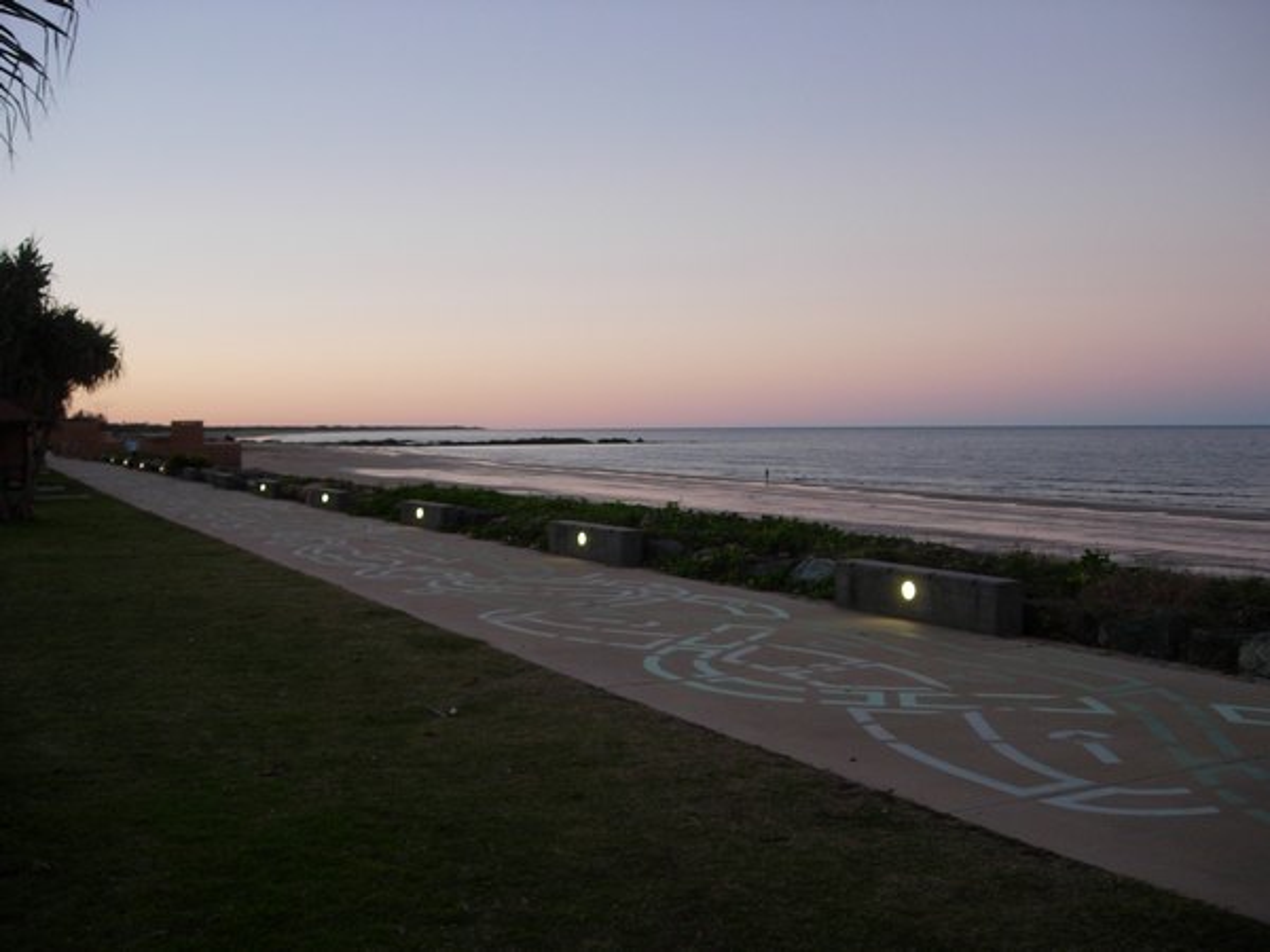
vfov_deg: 37.7
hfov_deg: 49.0
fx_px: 1394
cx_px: 635
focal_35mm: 38
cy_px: 476
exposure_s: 1/55.3
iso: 79
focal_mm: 7.8
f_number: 2.8
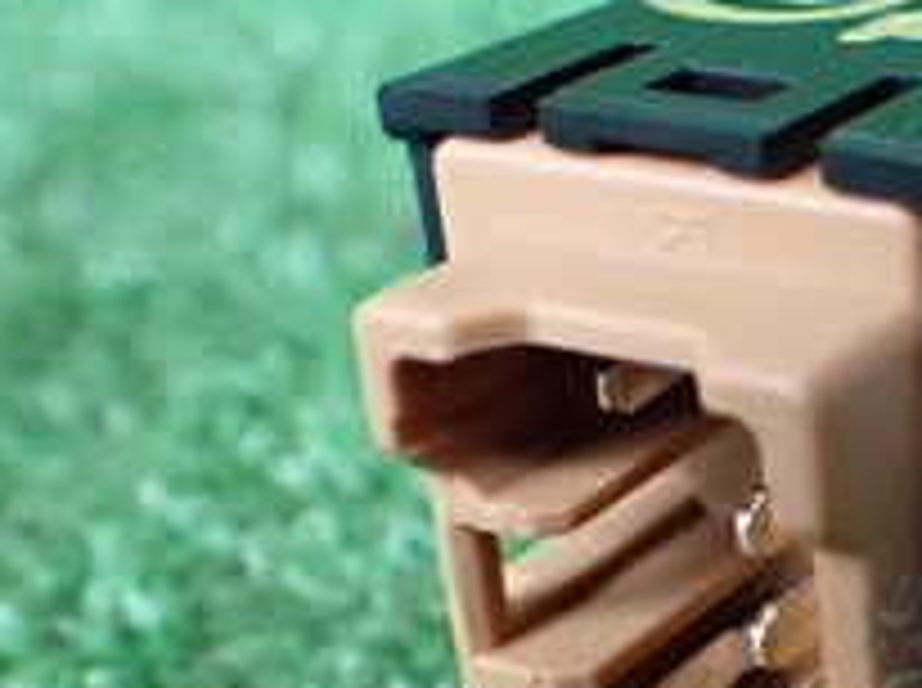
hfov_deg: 19.9
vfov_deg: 16.5
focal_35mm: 88
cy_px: 652
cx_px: 1300
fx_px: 2340
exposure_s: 1/80
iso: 800
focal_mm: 5.4
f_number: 2.3
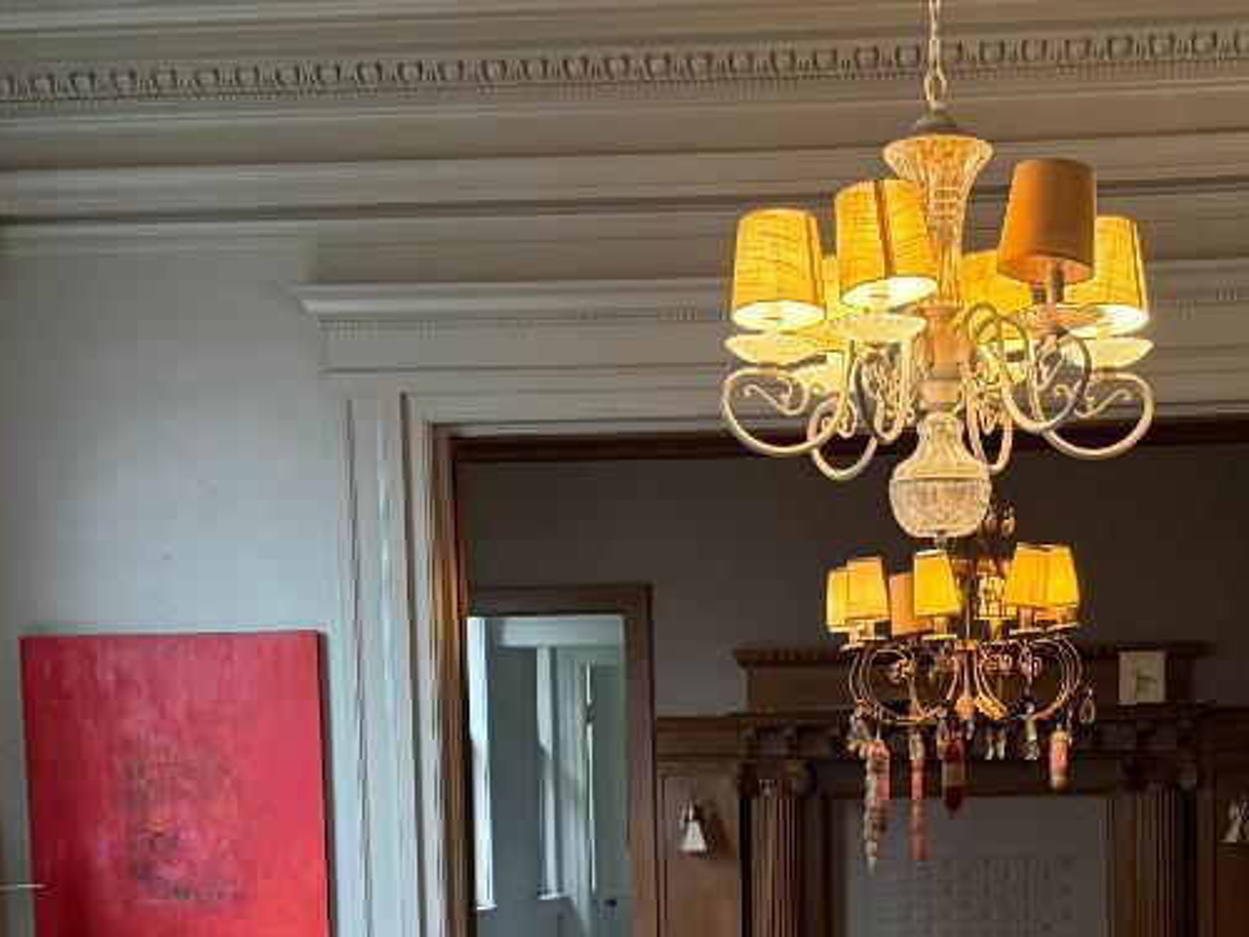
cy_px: 946
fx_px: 2598
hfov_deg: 26.9
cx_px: 812
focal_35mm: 72
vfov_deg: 19.8
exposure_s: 1/60
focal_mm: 6.76
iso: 320
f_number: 1.78
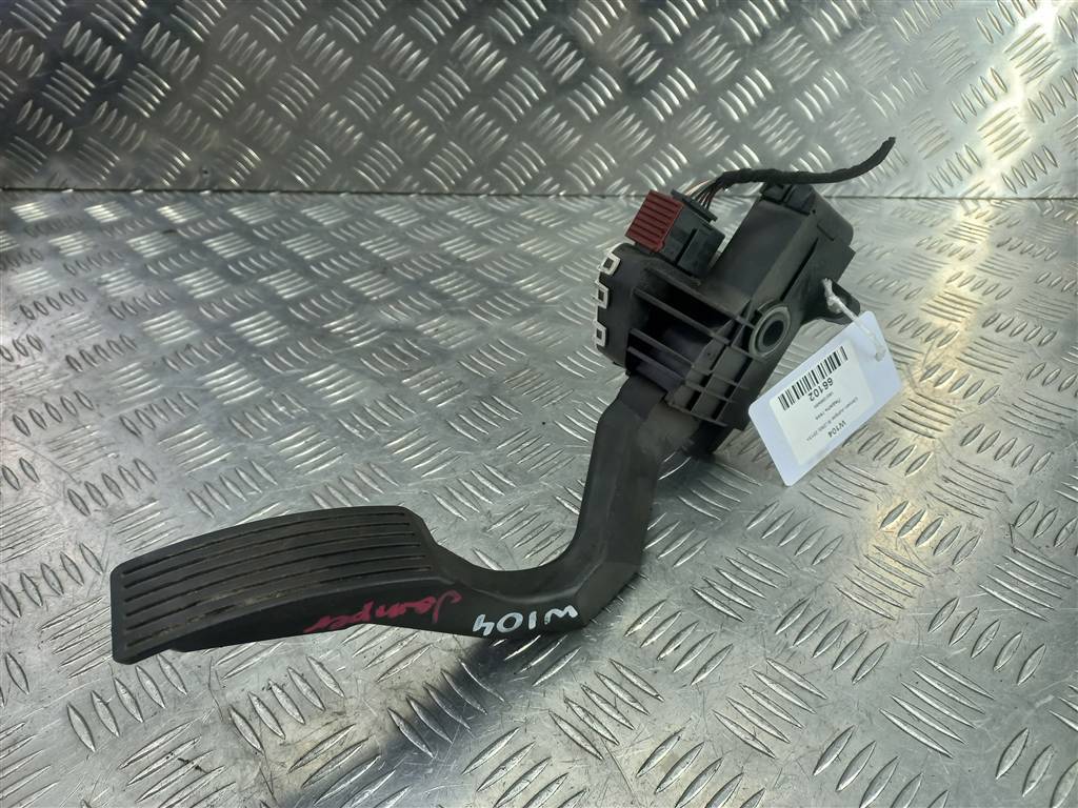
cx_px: 539
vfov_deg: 54.9
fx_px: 779
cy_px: 404
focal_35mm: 25
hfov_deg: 69.4
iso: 50
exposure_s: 1/50
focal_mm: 4.6
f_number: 1.8
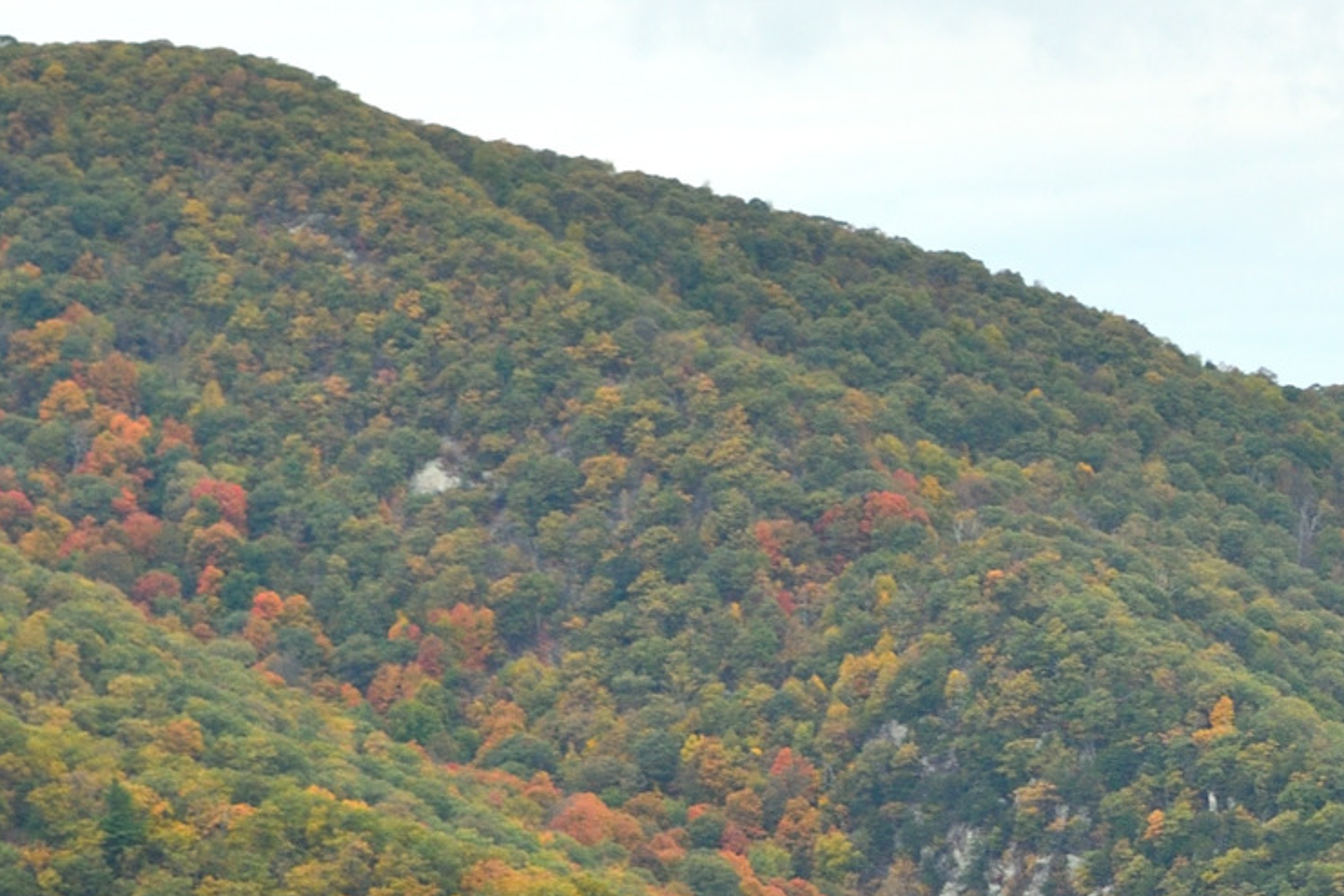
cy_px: 941
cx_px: 1955
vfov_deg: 4.5
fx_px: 11498
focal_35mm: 308
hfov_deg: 6.6
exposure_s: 1/250
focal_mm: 55
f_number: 8
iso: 180
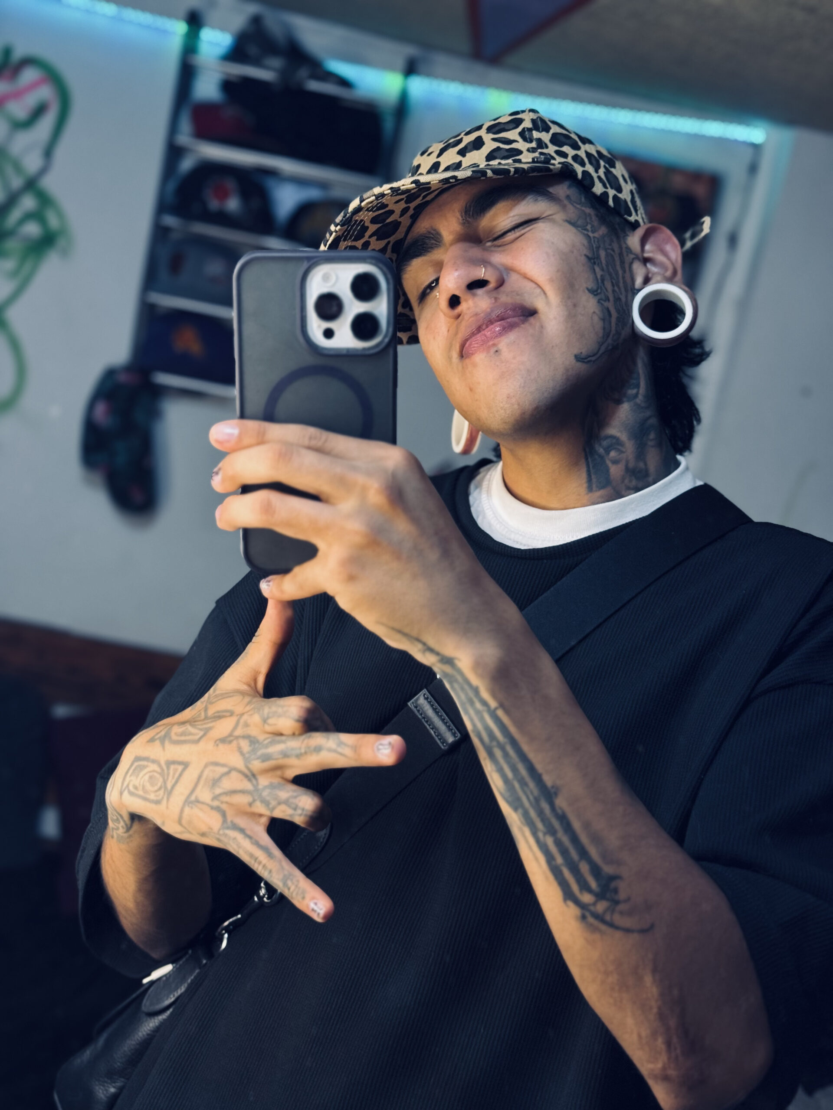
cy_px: 555
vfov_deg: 39.7
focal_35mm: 48
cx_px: 416
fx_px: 1540
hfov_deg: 30.3
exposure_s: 1/50
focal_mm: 6.76
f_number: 1.78
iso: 160
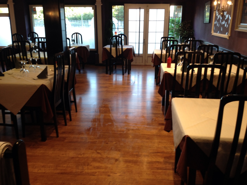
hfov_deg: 52.6
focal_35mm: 35
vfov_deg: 40.7
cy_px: 92
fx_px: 250
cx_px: 124
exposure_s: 1/24
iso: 64
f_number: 2.4
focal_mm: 4.28
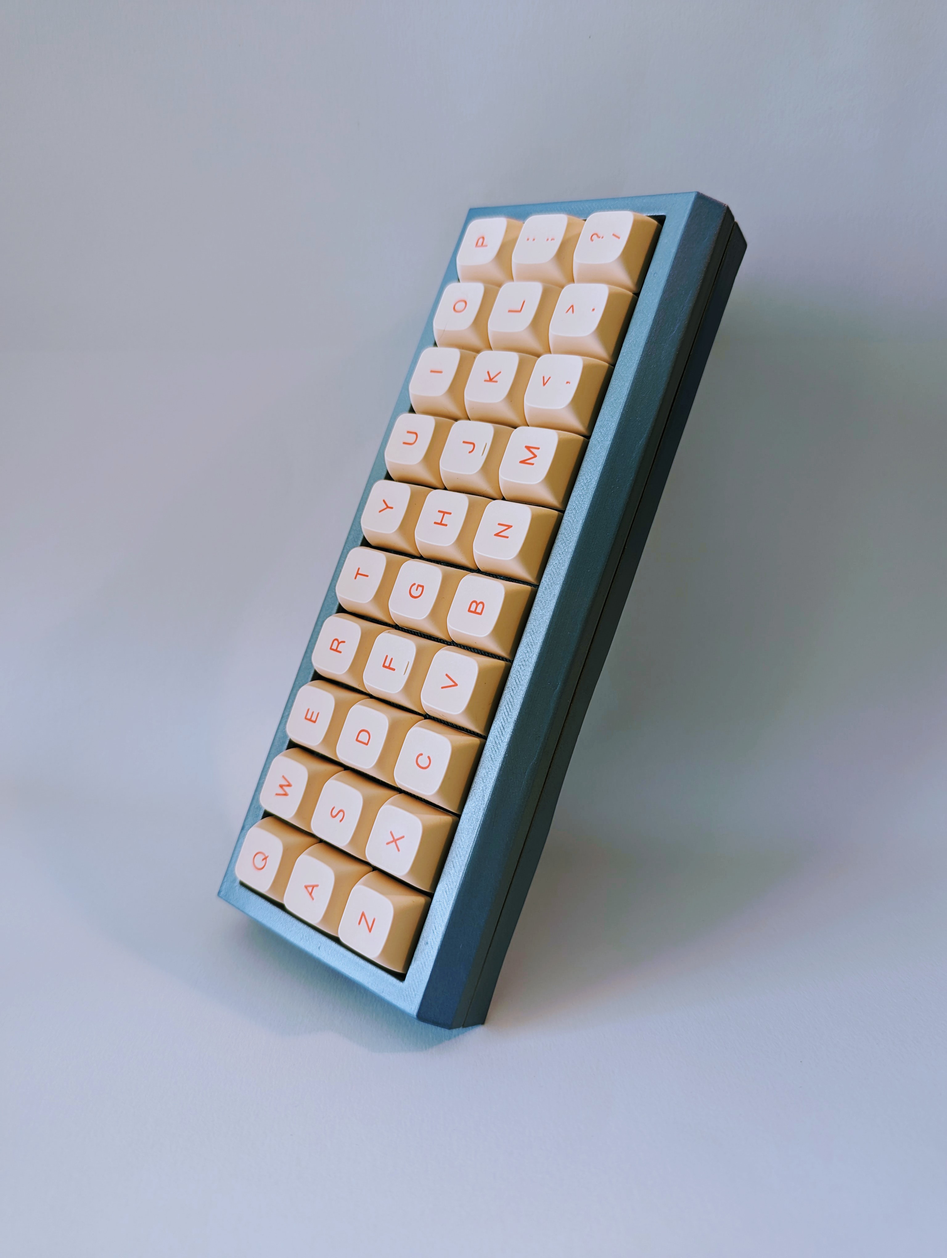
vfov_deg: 71.5
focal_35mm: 24
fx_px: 873
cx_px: 474
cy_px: 629
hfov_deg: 56.9
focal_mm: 6.81
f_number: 1.85
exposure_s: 1/31.8
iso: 55
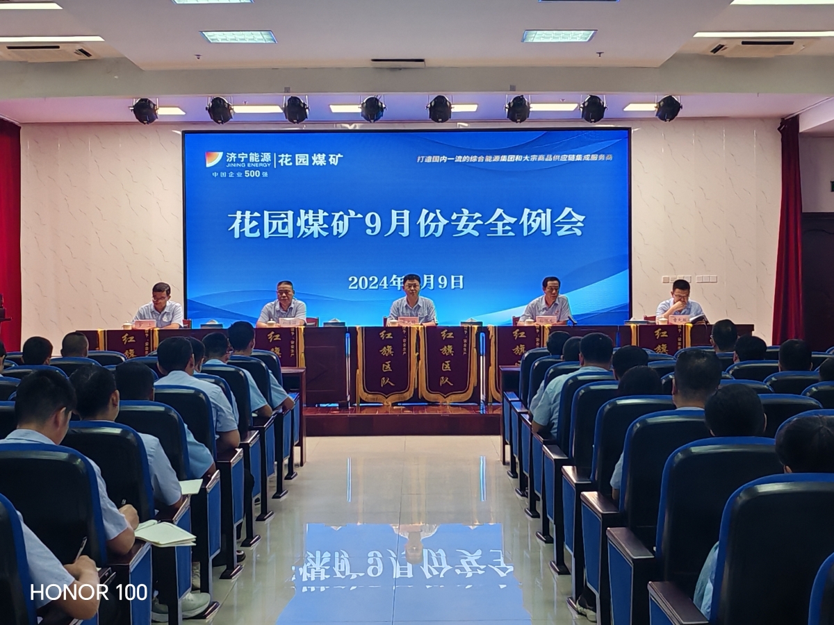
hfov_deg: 29.4
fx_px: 1590
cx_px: 417
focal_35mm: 66
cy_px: 312
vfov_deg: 22.3
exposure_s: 1/100
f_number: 1.95
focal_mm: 5.52
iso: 125
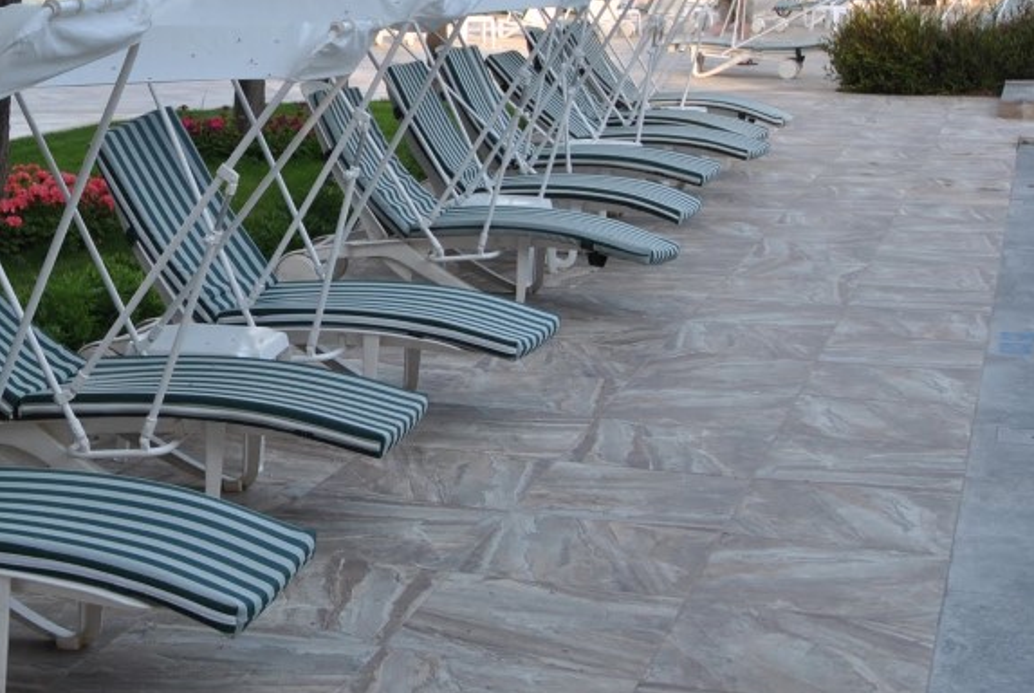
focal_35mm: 72
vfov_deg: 19.0
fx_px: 2071
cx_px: 196
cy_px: 245
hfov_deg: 27.4
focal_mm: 24
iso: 125
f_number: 5.6
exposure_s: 1/125
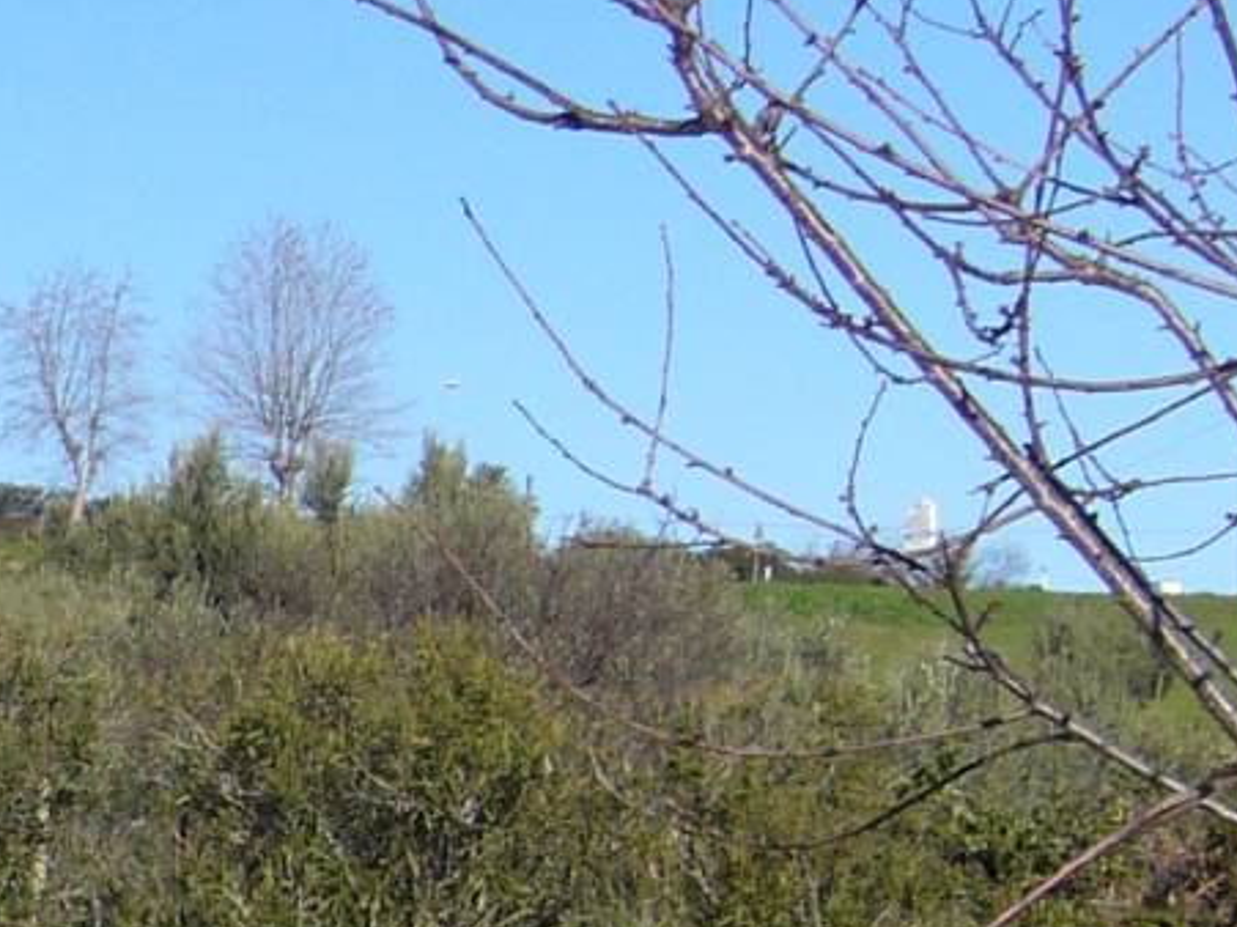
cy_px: 965
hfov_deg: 12.6
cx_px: -614
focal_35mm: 149
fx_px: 5323
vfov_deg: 9.9
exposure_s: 1/320
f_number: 5.6
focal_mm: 5.8
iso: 80
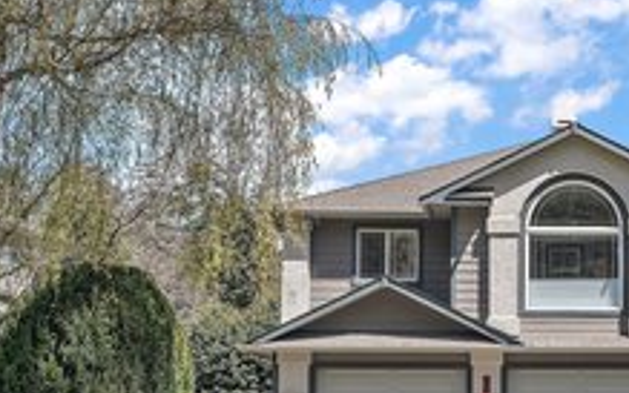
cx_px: 570
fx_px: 1217
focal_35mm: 71
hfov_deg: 27.9
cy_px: 304
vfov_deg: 18.2
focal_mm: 35
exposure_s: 1/800
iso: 320
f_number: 7.1
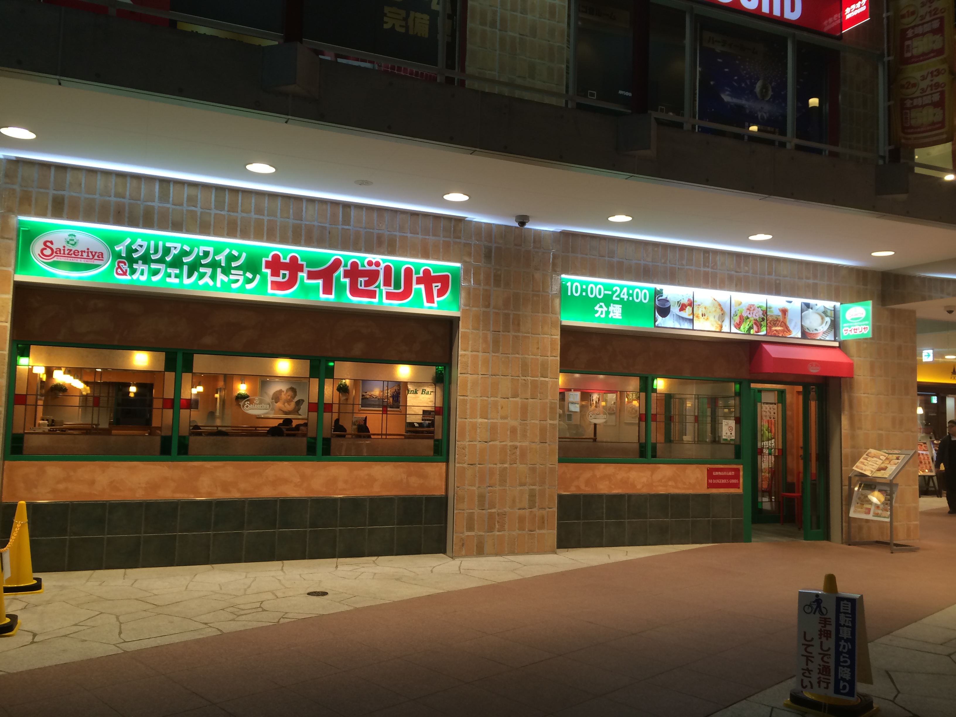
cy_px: 358
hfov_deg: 60.0
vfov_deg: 46.8
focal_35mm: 30
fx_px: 829
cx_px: 478
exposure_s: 1/30
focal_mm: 4.12
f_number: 2.2
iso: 40
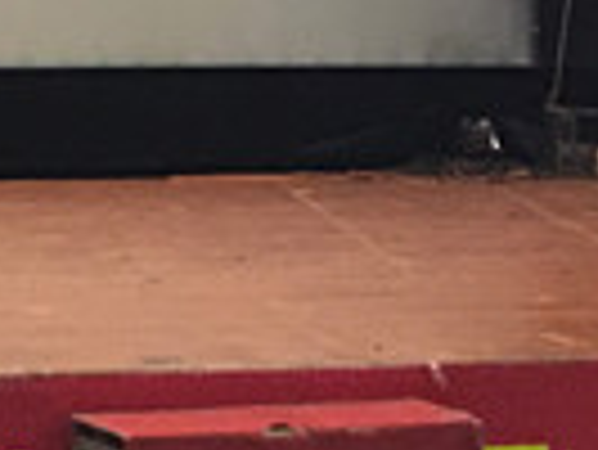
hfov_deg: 10.5
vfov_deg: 8.0
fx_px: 3009
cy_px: -562
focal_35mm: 174
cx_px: -540
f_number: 2.2
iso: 125
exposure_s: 1/17
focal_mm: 4.15
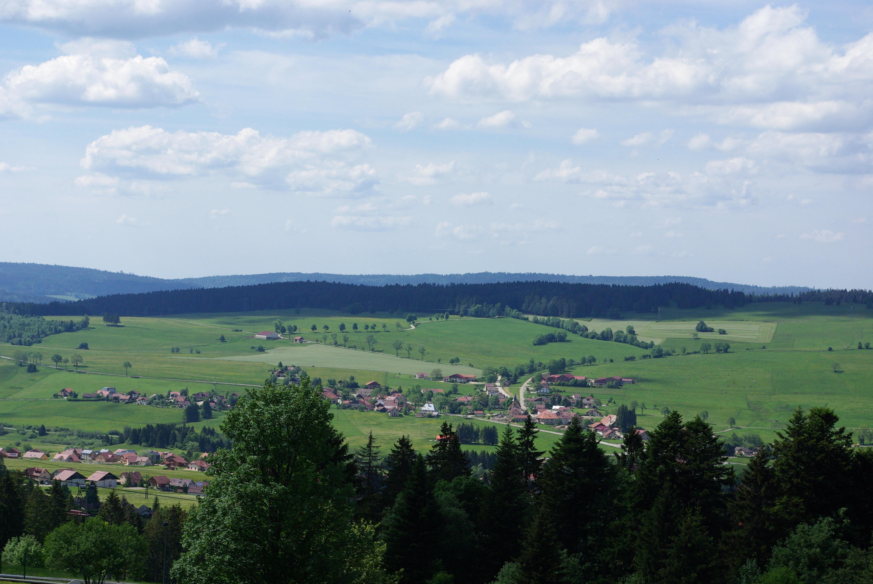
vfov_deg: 16.6
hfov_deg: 24.6
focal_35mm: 82
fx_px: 2003
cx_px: 436
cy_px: 292
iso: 400
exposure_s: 1/750
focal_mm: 55
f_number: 11
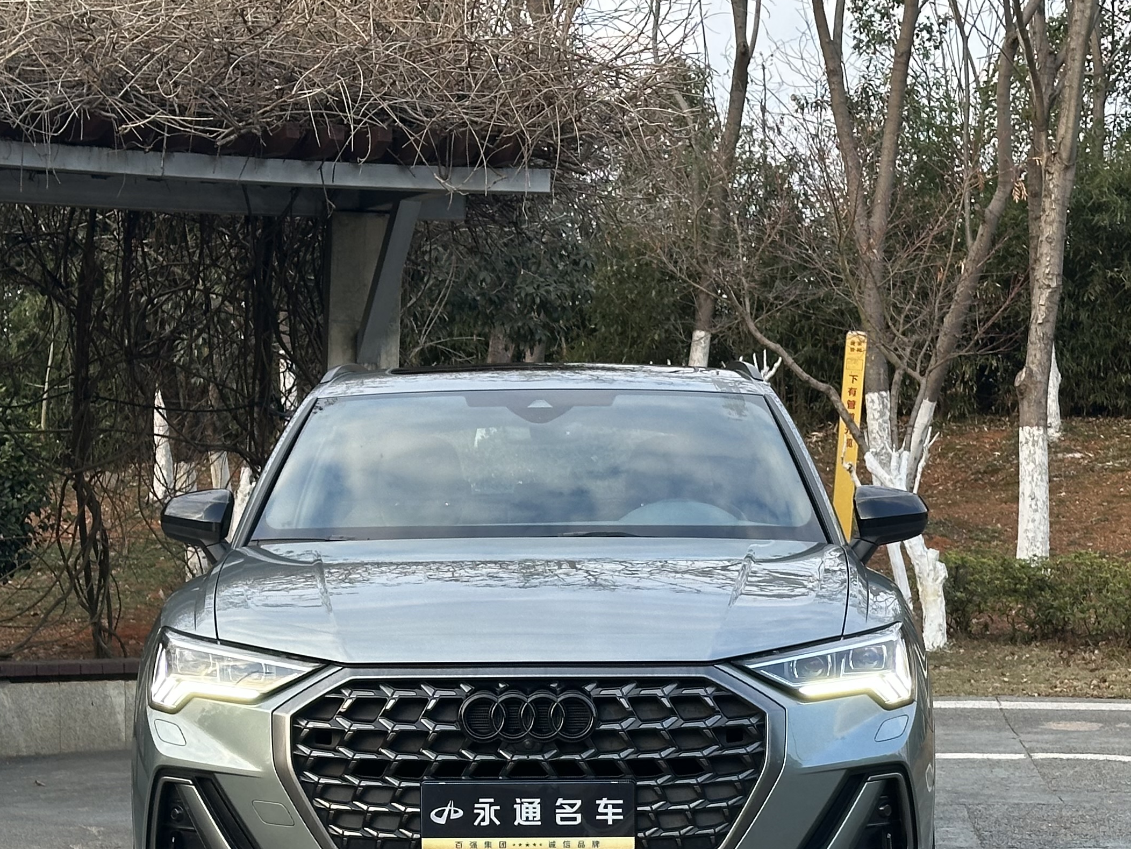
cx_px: 557
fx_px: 3006
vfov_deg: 16.0
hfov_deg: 21.3
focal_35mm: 92
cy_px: 643
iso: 64
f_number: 1.78
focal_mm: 6.86
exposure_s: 1/326
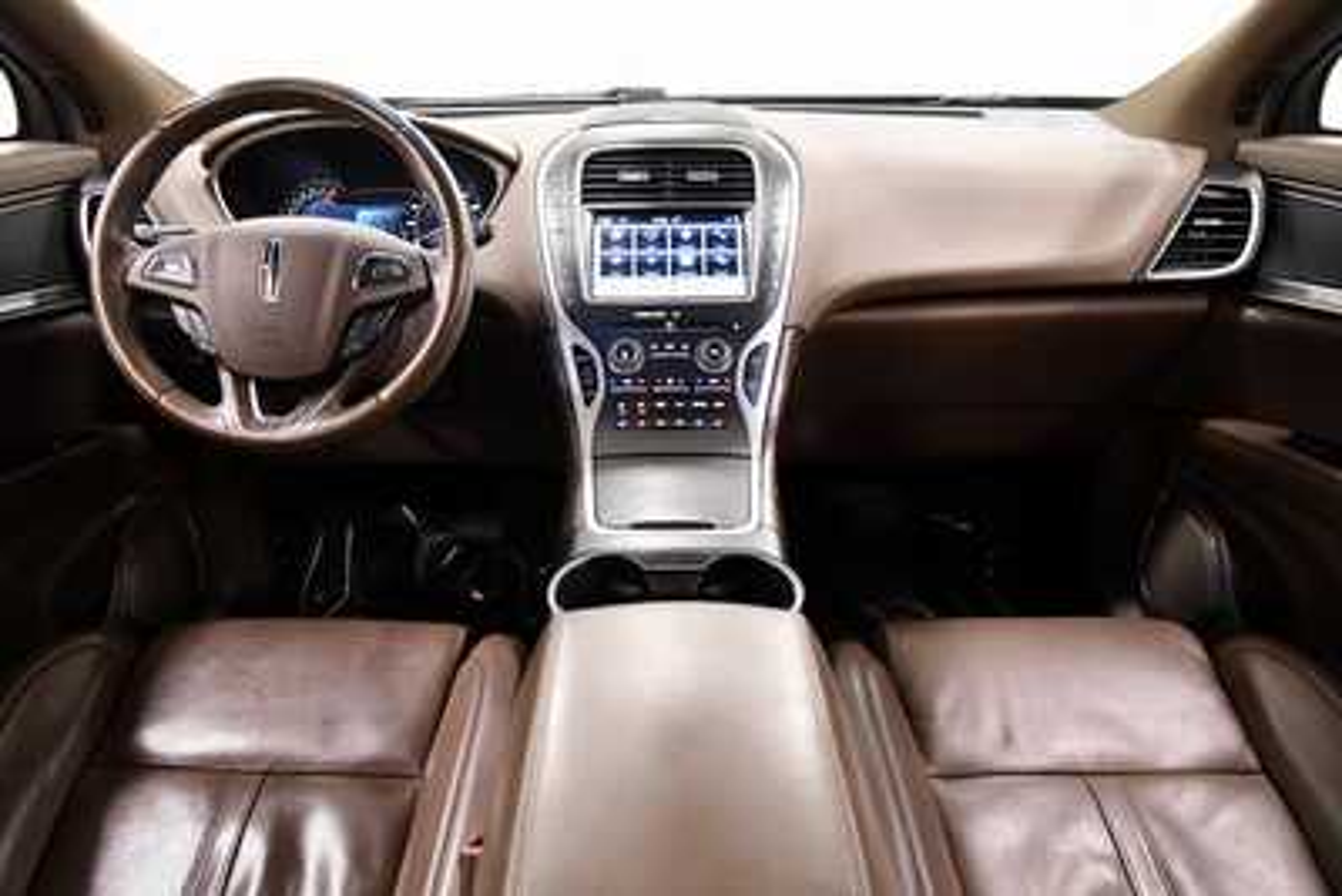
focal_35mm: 21
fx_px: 783
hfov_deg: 81.2
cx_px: 671
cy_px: 448
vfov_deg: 59.5
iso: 3200
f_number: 5
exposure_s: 1/60
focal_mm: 14
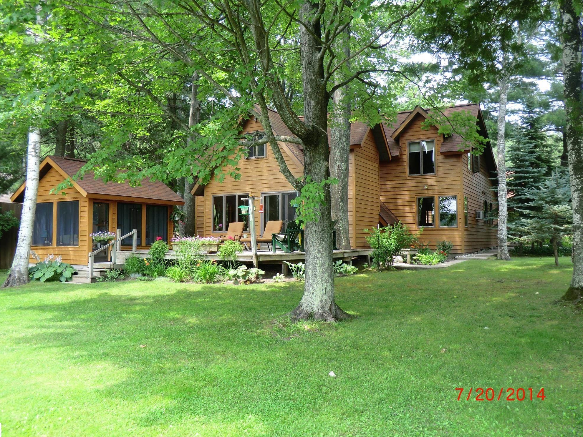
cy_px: 214
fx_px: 505
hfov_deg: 60.0
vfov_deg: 46.8
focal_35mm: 30
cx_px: 284
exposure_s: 1/80
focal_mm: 5.2
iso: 64
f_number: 3.5
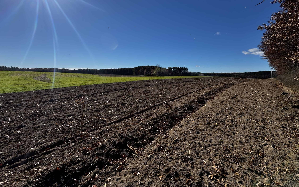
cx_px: 149
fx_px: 122
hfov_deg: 101.5
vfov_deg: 74.2
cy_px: 78
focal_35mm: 15
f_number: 2.2
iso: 50
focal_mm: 2.22
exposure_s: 1/2415
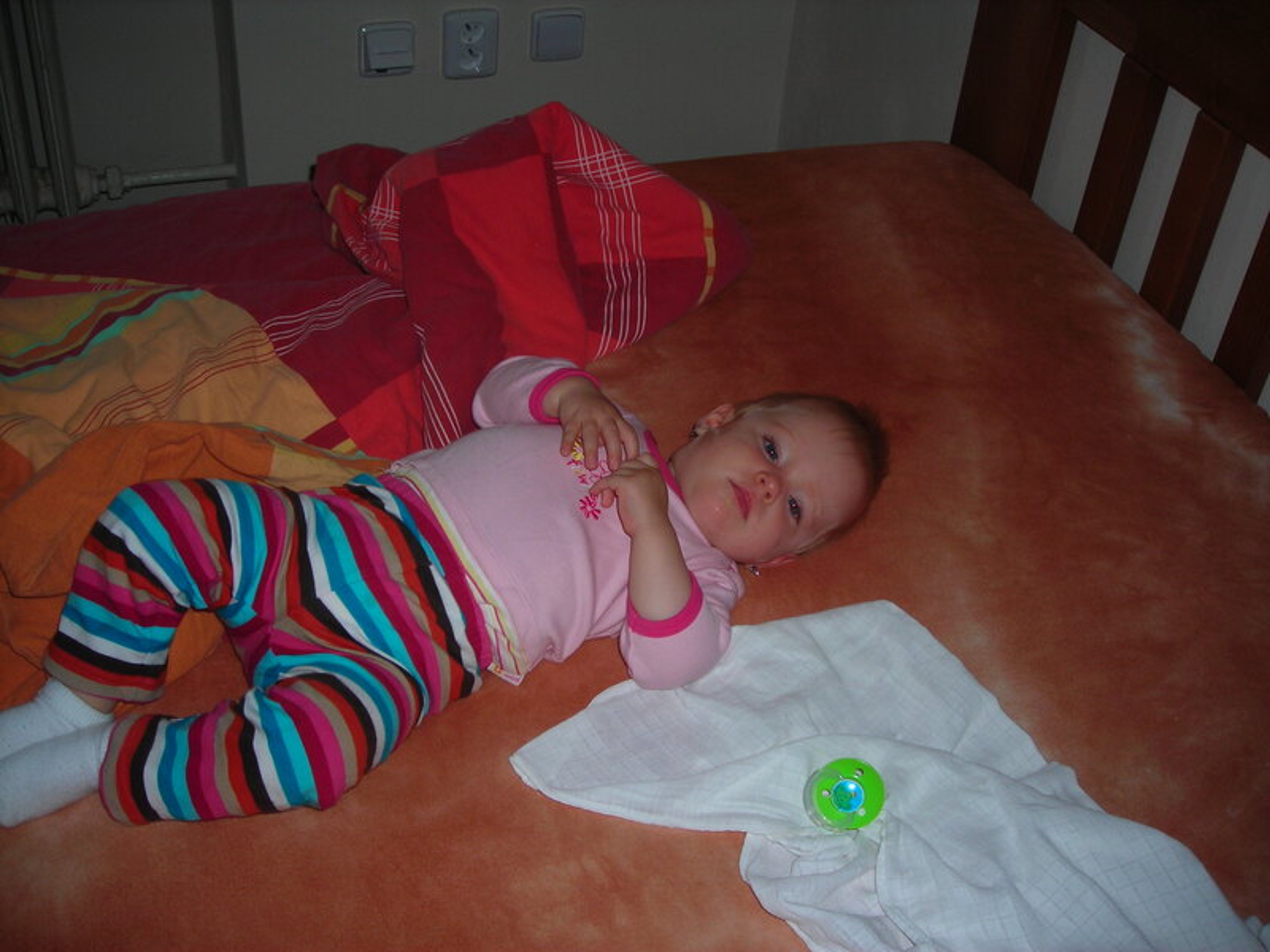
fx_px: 1394
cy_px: 476
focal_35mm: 38
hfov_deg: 49.0
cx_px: 635
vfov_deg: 37.7
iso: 50
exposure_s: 1/60.1
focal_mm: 6.3
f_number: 3.2
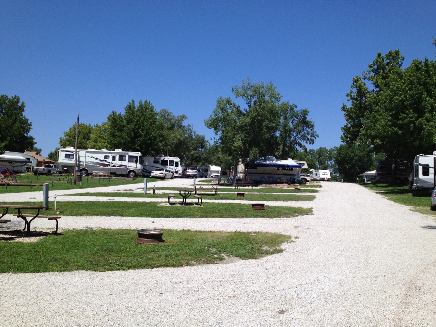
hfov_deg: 52.6
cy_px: 164
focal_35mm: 35
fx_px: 441
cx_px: 218
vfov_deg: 40.7
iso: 50
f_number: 2.4
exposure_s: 1/2513
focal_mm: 4.28
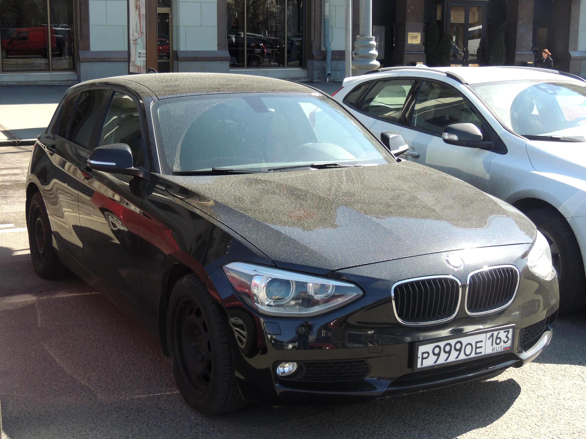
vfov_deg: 30.9
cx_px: 293
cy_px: 220
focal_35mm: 47
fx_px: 796
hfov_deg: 40.4
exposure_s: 1/250
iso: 100
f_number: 3.5
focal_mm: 8.3
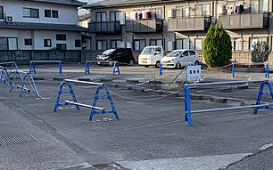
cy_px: 91
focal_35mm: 54
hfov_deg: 37.0
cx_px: 192
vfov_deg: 24.0
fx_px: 402
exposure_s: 1/749
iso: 25
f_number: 1.8
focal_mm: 4.25
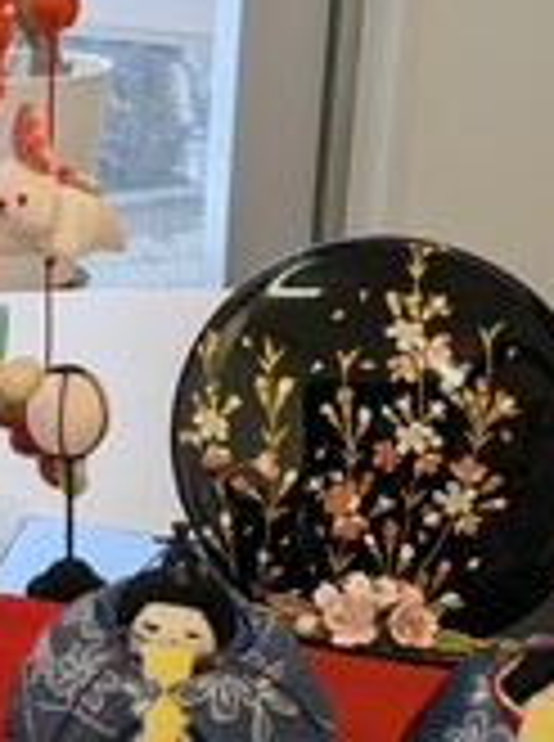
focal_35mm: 70
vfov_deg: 27.7
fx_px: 1500
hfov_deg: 20.0
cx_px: -63
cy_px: 279
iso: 29
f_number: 1.7
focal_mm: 4.53
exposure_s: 1/214
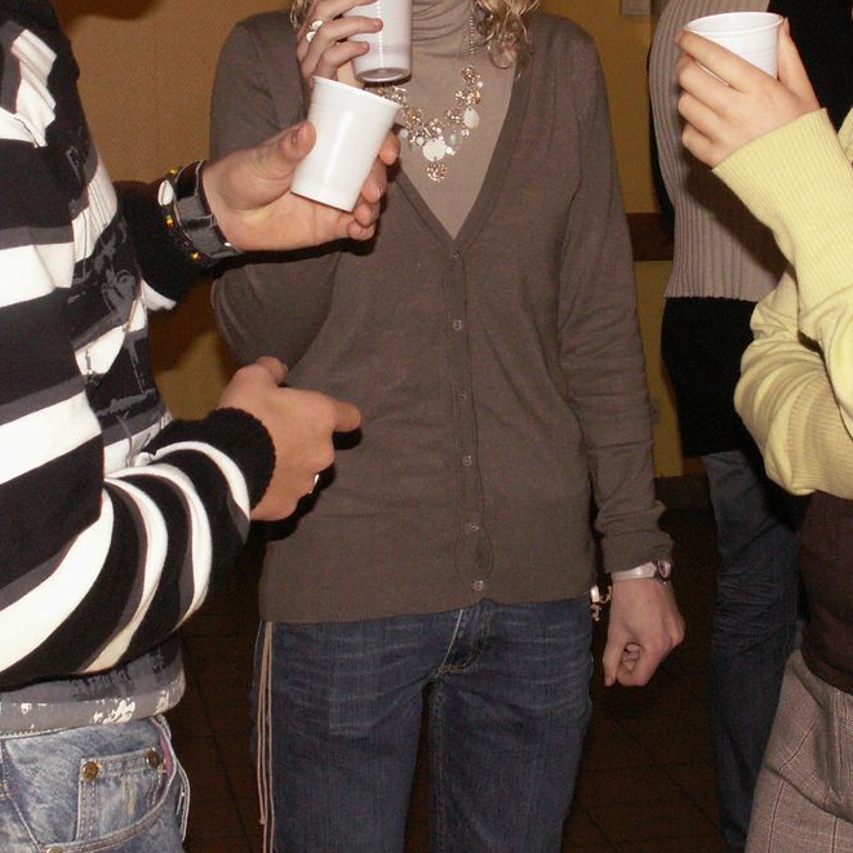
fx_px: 2258
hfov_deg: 21.3
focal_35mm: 81
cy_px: 241
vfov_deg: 21.3
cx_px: 586
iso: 160
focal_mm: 7.2
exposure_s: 1/50
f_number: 4
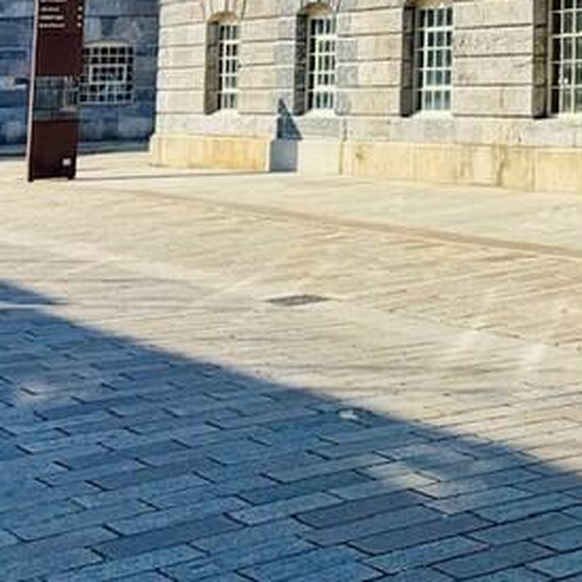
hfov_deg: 17.6
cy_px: 6
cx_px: 1050
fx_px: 1503
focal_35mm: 79
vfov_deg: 21.2
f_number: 1.78
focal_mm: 6.76
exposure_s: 1/3597
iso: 80
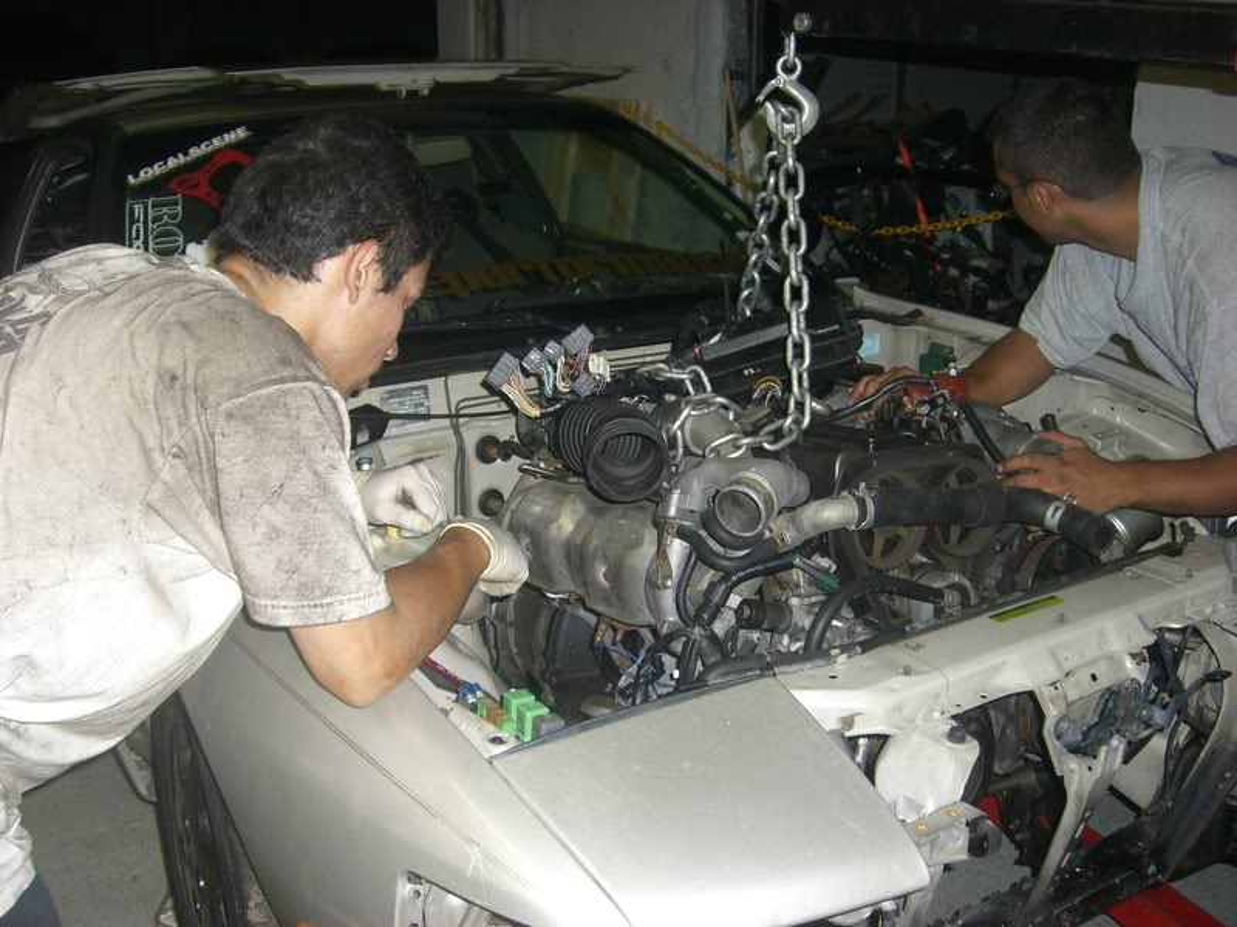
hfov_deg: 49.0
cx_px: 618
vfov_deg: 37.7
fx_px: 1358
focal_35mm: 38
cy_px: 464
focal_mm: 6.2
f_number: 2.7
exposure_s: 1/60
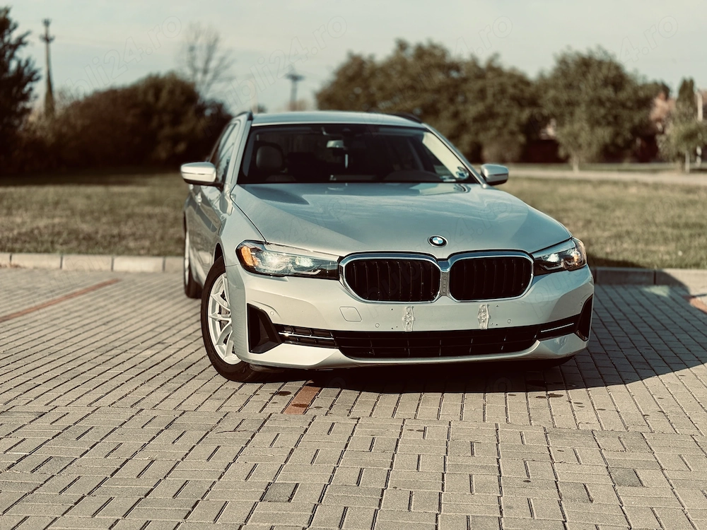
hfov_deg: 39.7
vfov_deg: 30.3
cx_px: 354
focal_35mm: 48
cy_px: 265
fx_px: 980
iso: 100
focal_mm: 6.76
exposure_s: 1/6024
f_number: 1.78
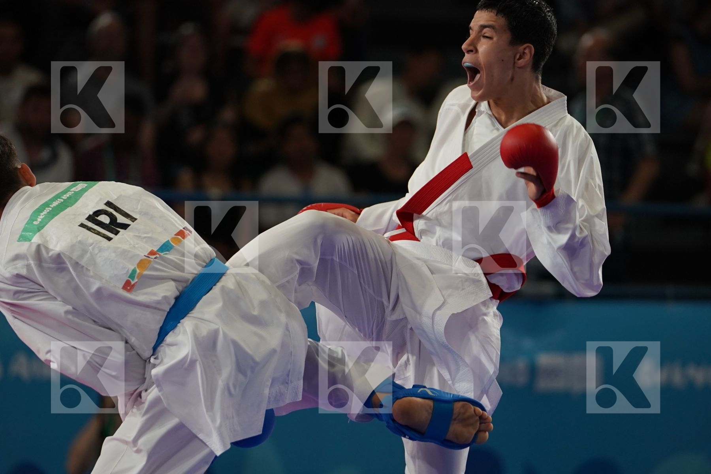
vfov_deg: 5.3
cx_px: 356
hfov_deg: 8.0
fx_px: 5115
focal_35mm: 259
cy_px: 237
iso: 800
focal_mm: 173
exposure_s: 1/1000
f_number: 2.8
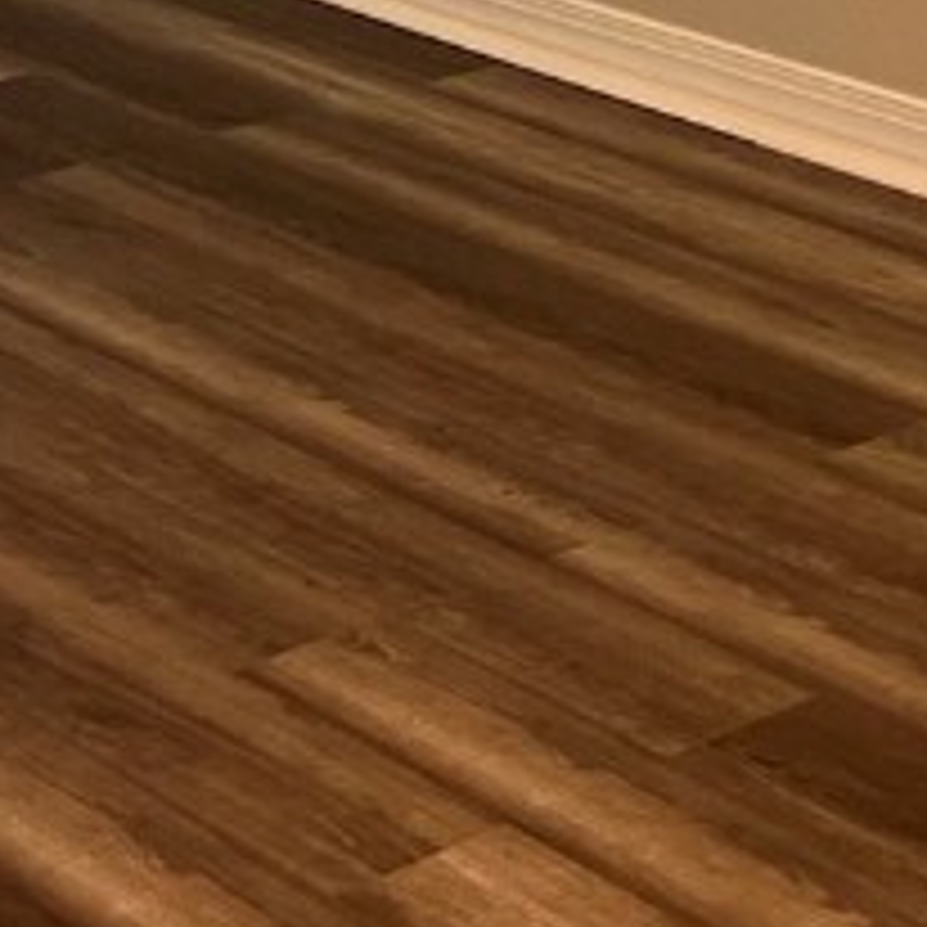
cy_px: -760
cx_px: -630
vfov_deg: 13.6
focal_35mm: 114
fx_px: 3454
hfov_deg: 13.9
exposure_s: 1/60
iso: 125
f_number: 1.5
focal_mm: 5.7
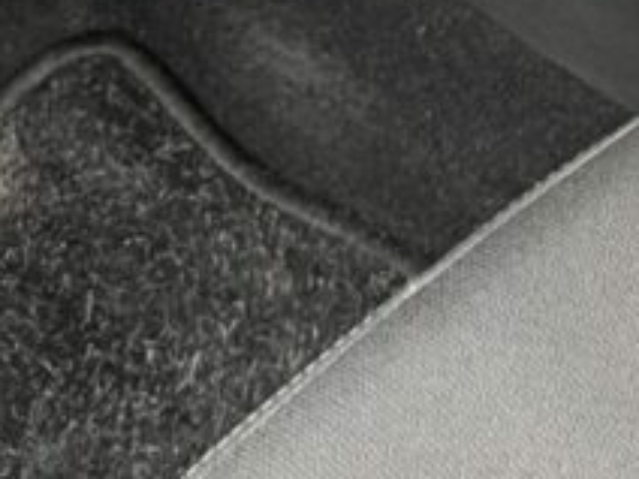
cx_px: 618
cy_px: -476
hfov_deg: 10.4
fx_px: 3470
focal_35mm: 188
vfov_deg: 7.6
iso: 320
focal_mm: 5.1
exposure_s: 1/60
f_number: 1.6
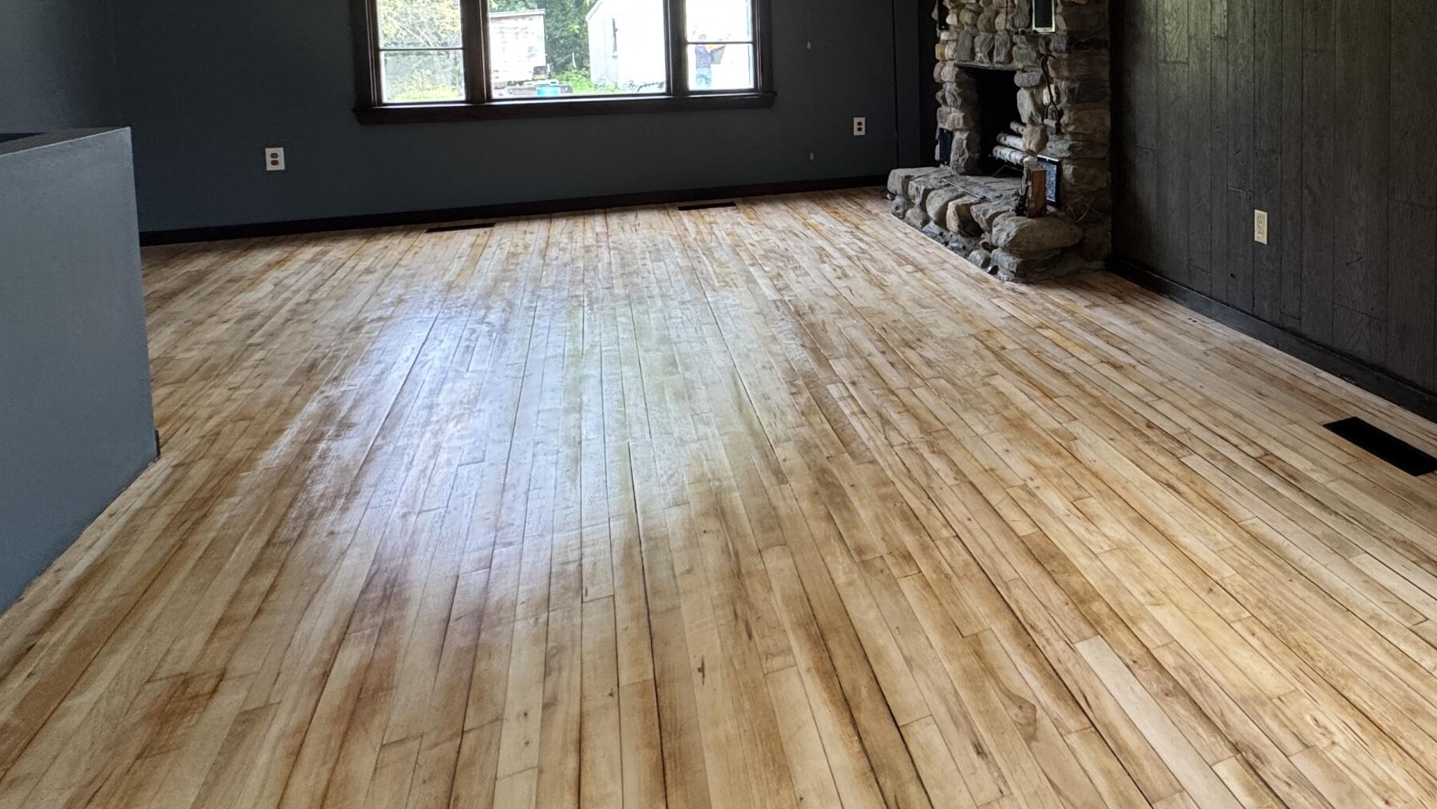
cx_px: 1048
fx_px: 953
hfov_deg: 69.9
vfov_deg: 42.4
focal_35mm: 25
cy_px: 90
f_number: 2.2
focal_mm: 2.22
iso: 200
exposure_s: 1/99
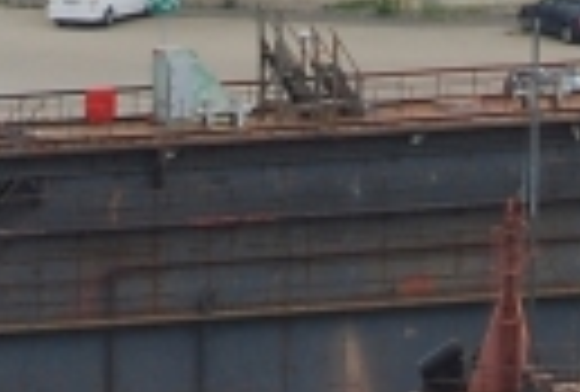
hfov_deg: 2.2
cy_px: 1395
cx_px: 306
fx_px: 15343
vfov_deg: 1.5
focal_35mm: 949
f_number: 9
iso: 200
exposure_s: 1/160
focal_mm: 80
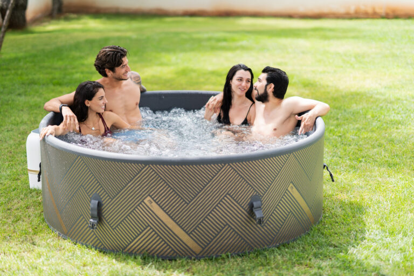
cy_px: 138
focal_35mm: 85
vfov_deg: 16.1
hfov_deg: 23.9
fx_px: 977
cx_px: 207
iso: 200
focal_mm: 85
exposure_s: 1/2000
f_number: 1.4
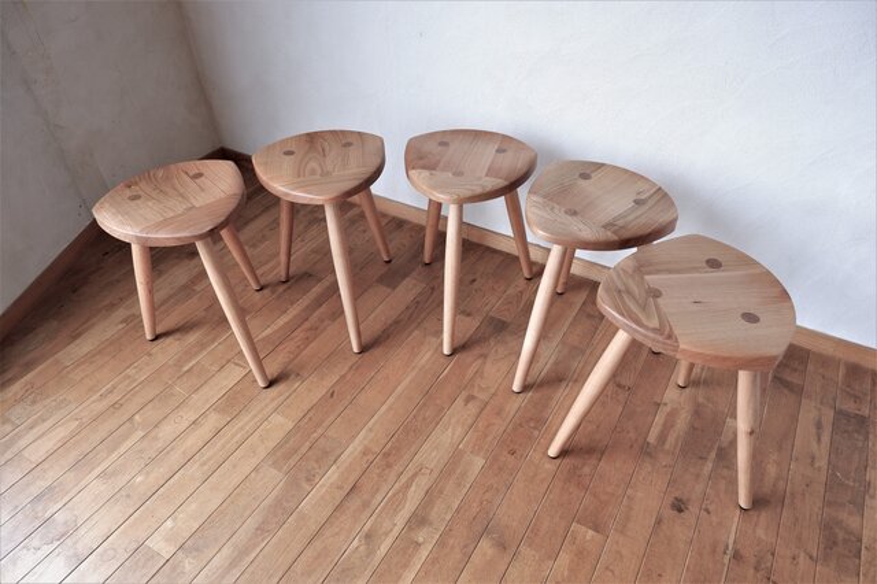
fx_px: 560
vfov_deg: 55.1
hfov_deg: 76.1
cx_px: 438
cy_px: 292
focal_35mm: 23
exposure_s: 1/85
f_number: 3.5
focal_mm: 15.6
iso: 200
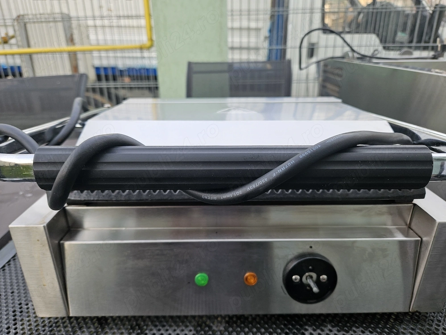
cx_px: 223
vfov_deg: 58.9
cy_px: 168
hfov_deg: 73.9
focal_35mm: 23
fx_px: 296
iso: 50
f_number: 1.8
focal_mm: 5.4
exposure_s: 1/180
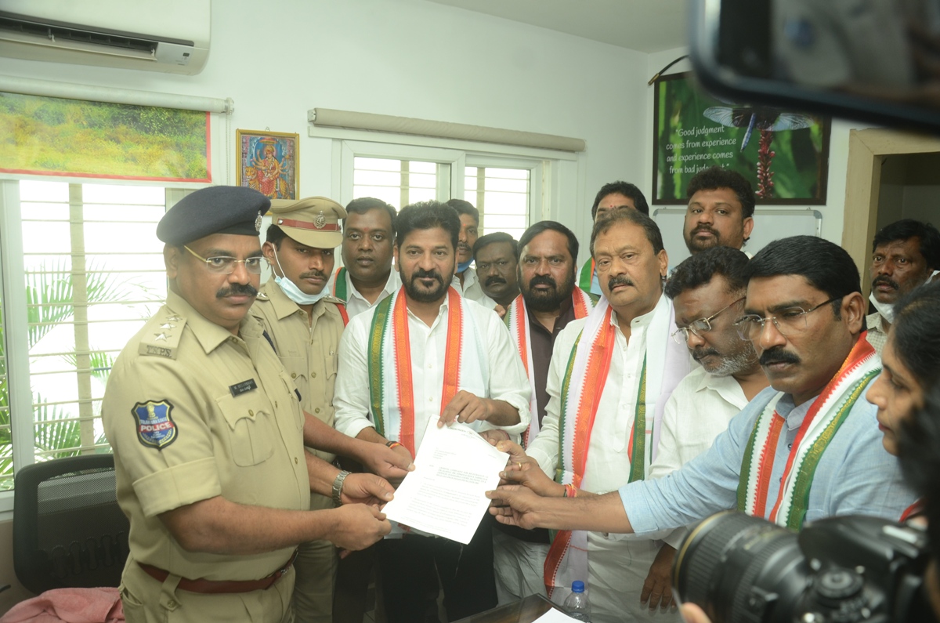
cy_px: 312
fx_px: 1564
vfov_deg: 22.5
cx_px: 470
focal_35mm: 60
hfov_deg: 33.5
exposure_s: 1/125
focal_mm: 40
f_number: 6.3
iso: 400
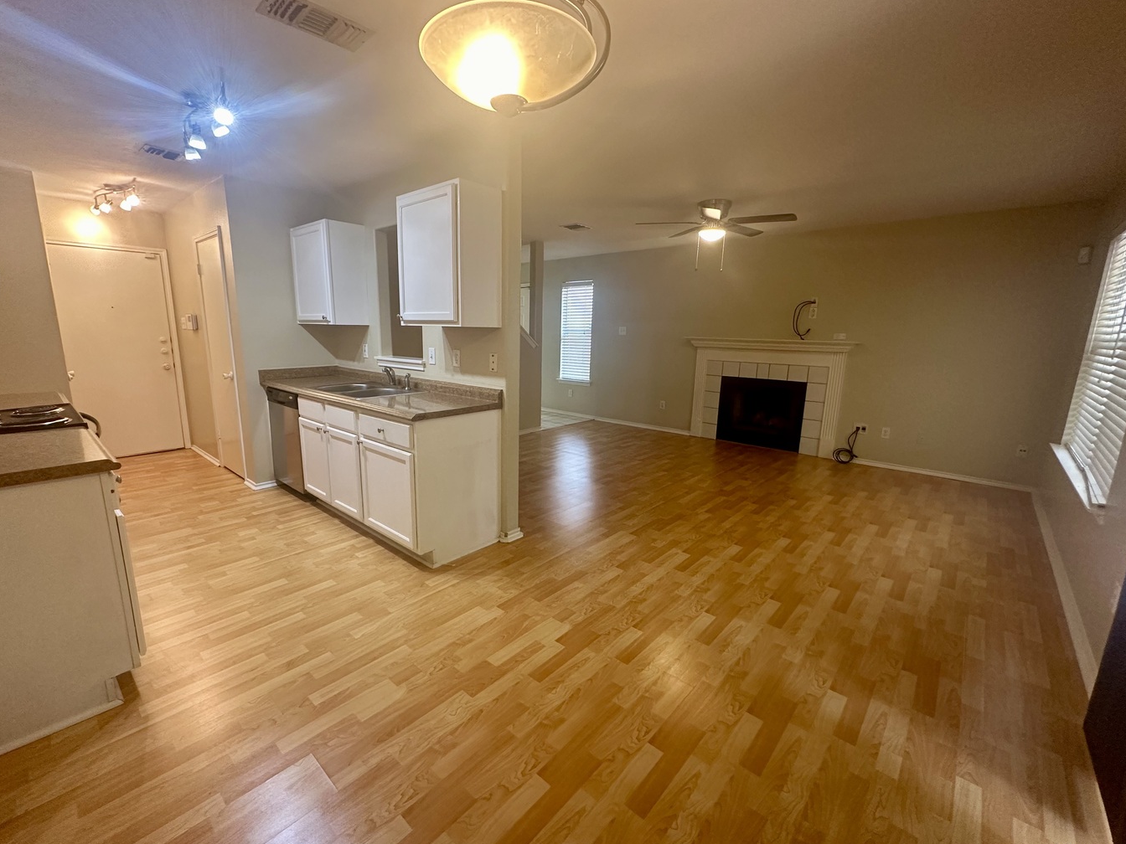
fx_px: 488
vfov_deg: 81.7
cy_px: 424
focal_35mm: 15
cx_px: 542
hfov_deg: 98.1
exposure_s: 1/60
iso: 250
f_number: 2.2
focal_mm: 2.22
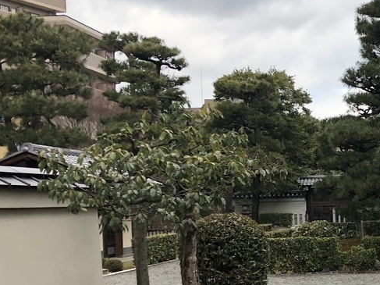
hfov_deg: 26.3
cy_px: 209
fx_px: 757
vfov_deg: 21.1
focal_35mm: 69
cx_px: 404
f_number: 1.8
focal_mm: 4
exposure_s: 1/476
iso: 20
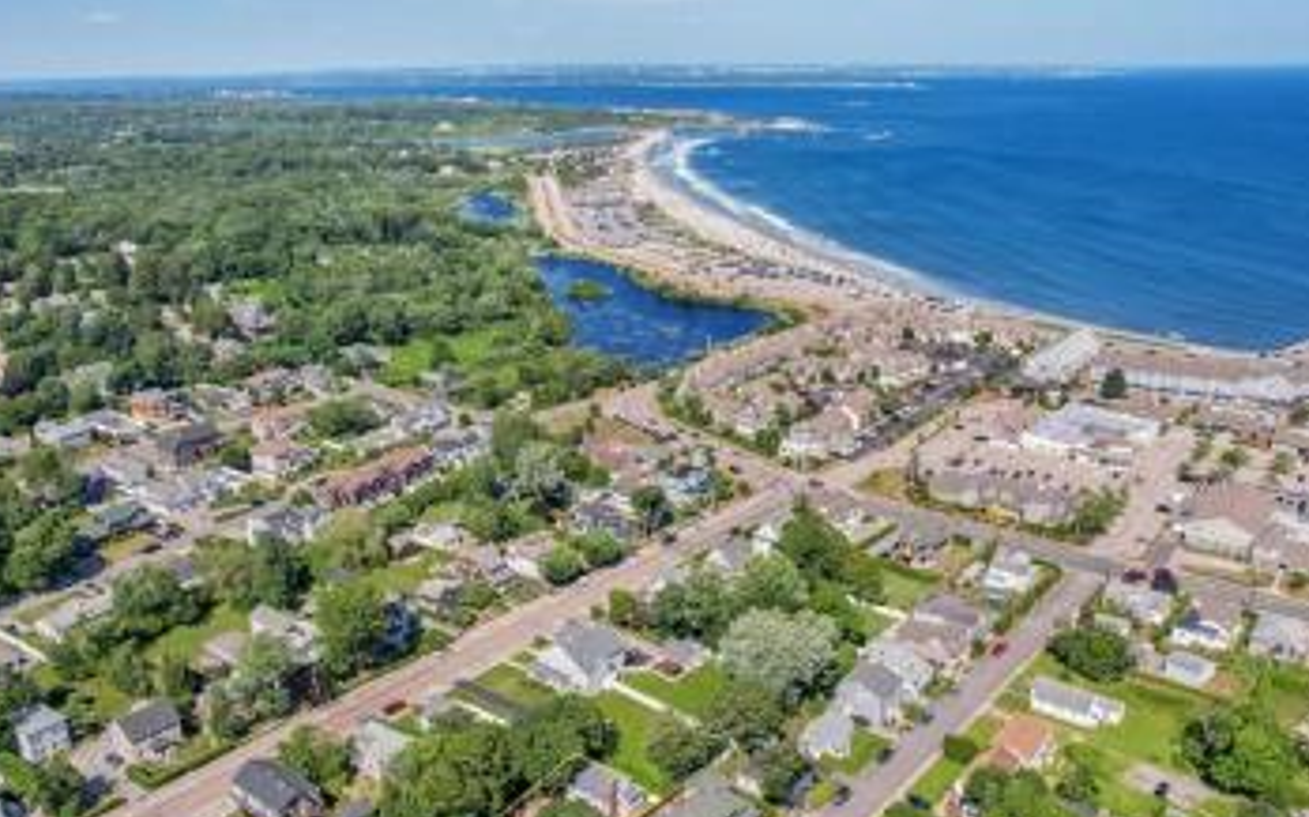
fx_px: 1034
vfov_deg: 43.0
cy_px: 471
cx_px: 617
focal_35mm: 29
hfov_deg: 64.6
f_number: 2.8
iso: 110
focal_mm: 8.38
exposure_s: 1/2000
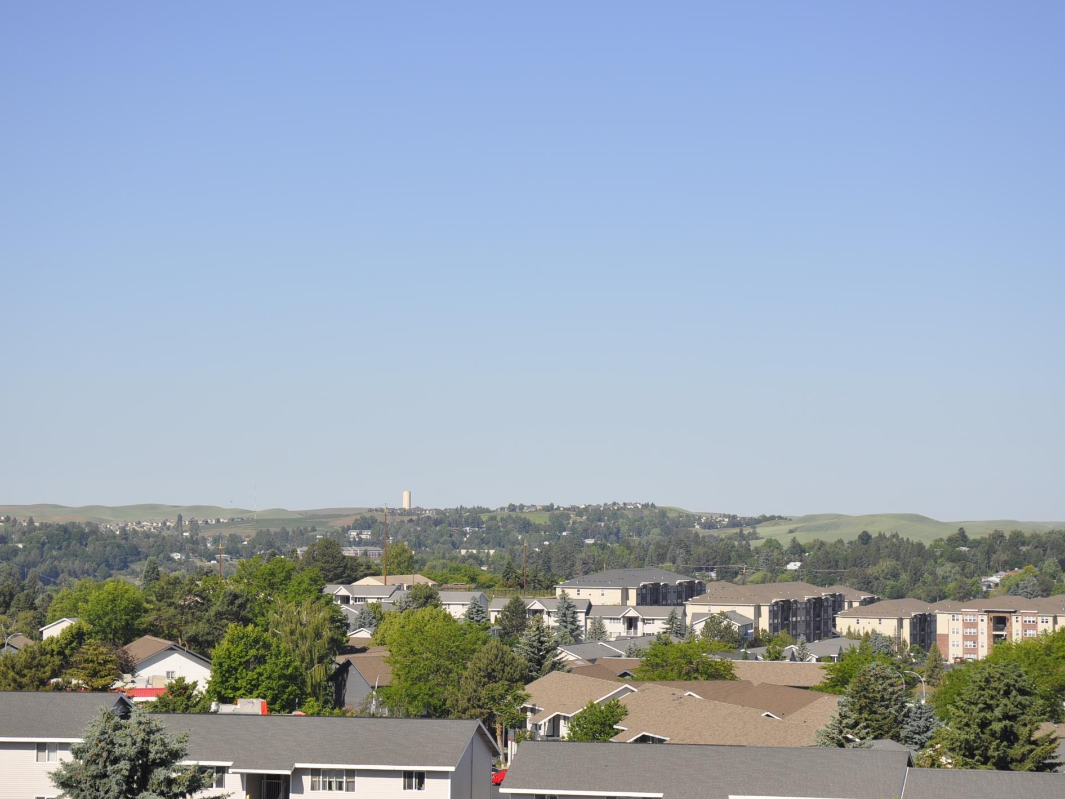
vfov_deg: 15.1
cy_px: 400
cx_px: 541
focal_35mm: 98
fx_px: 3015
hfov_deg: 20.0
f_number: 7.1
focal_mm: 60
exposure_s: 1/800
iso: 200
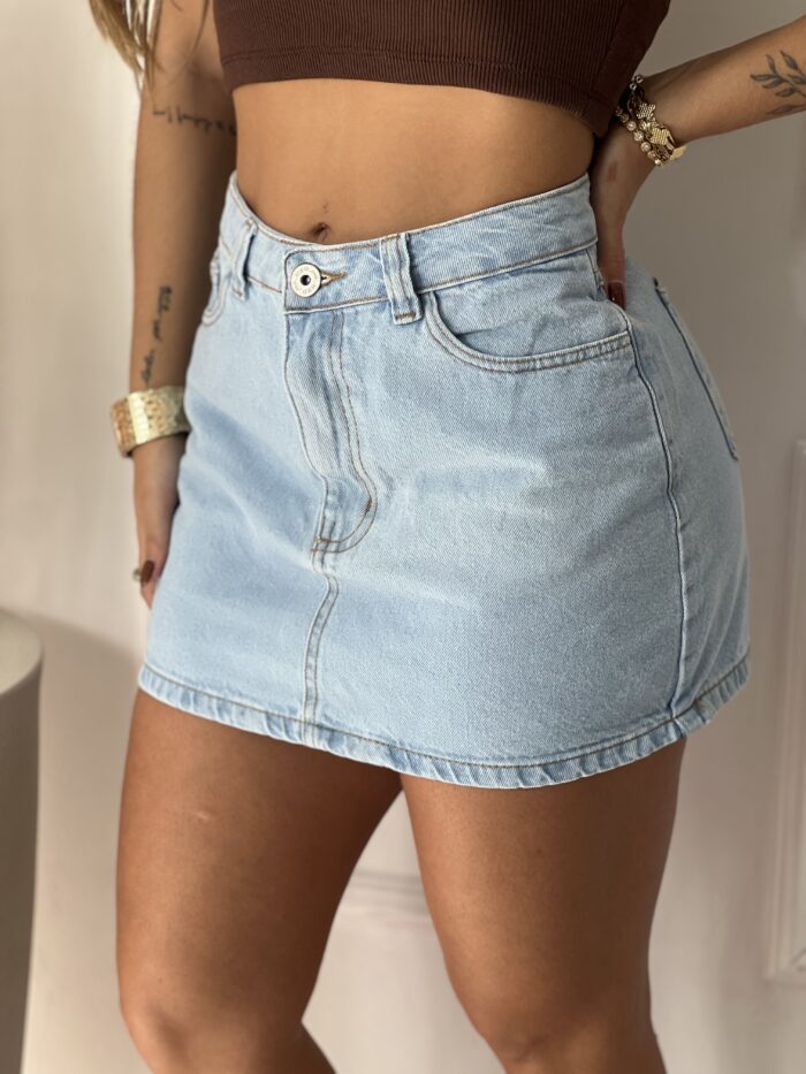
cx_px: 403
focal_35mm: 77
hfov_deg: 19.1
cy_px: 537
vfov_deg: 25.3
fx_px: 2390
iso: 40
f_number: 2.8
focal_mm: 9
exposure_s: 1/120
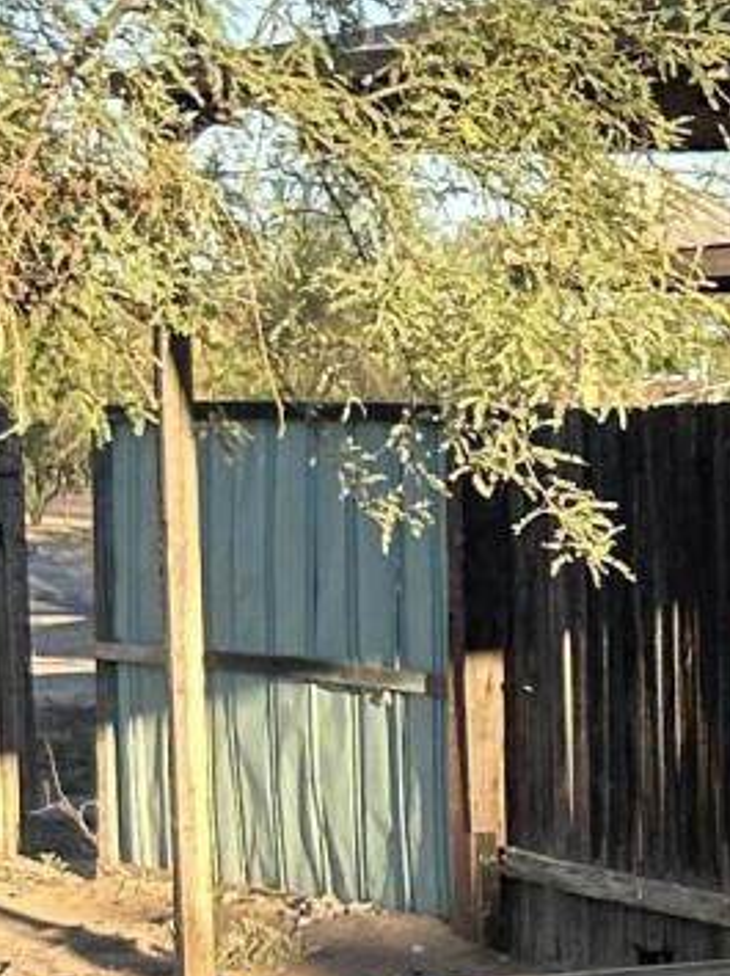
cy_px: 855
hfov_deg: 8.8
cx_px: 1920
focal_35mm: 147
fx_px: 4138
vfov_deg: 13.3
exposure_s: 1/1209
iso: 50
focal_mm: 5.7
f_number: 1.5
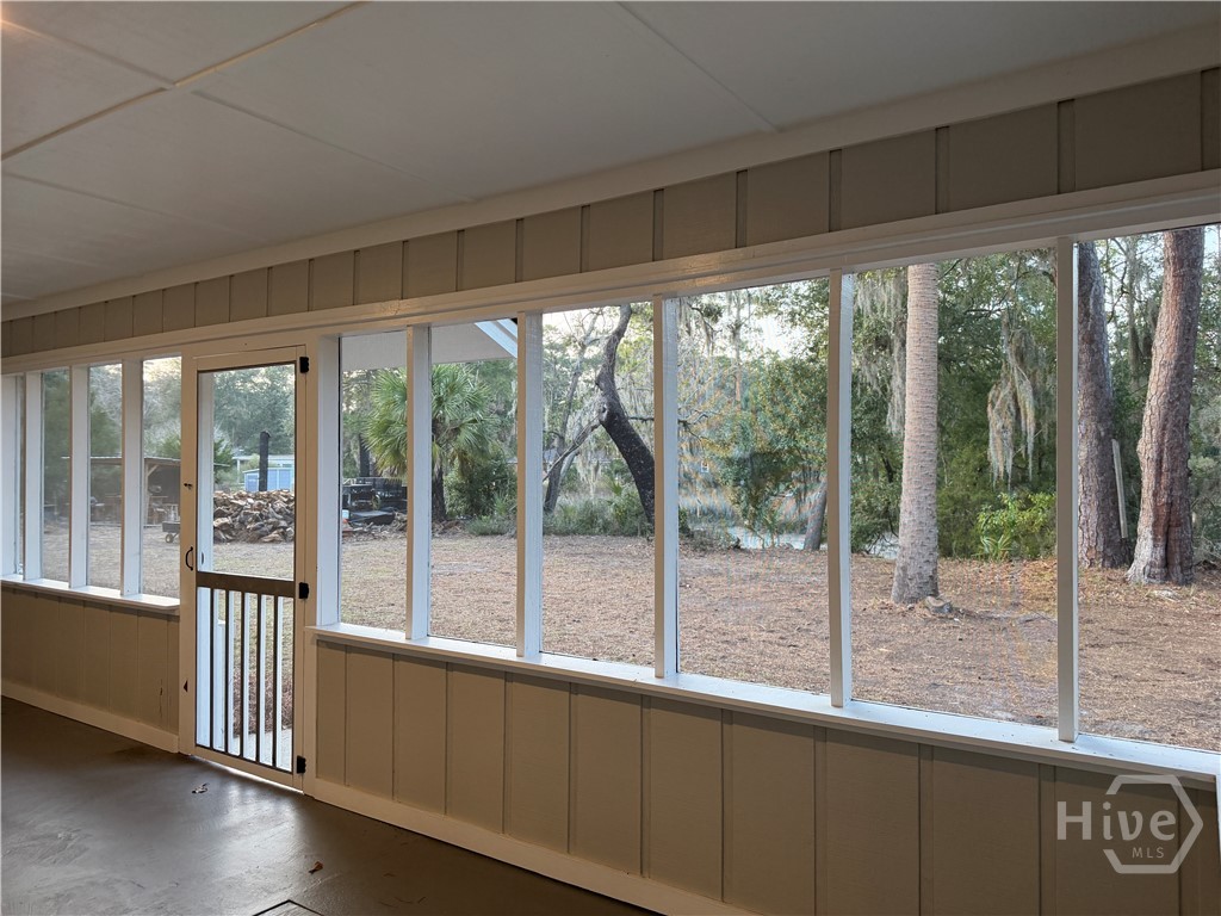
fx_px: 847
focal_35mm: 24
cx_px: 610
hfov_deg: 71.6
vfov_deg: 56.8
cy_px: 458
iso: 200
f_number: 1.78
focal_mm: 6.76
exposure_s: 1/137
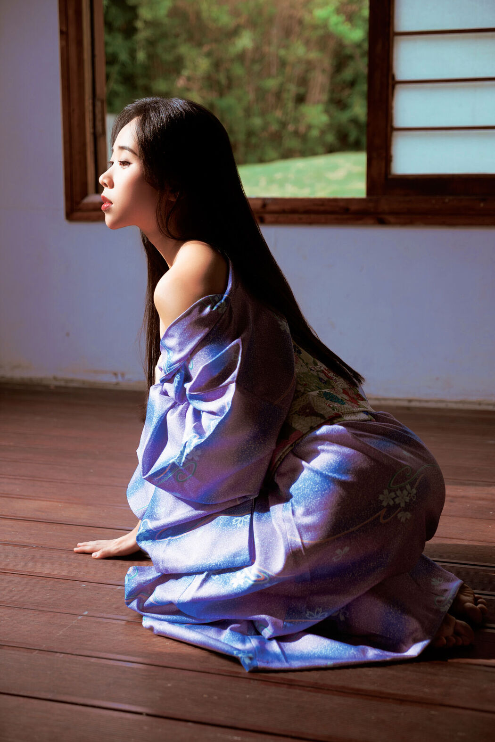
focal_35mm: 57
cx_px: 248
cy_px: 371
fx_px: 1175
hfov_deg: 23.8
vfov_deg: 35.0
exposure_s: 1/125
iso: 100
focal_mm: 57
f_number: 4
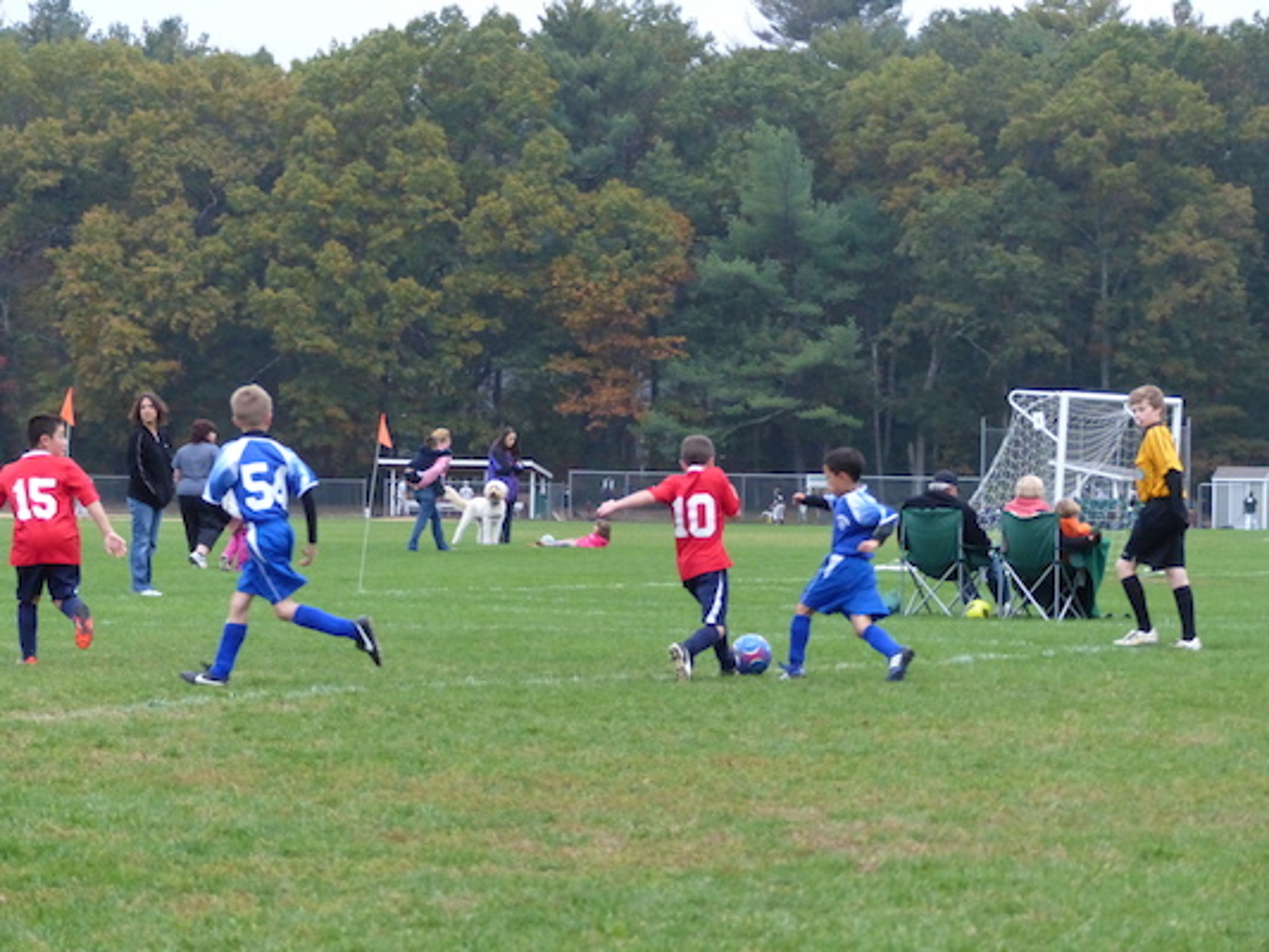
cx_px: 634
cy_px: 476
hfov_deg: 12.3
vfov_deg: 9.3
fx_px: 5867
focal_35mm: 160
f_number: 2.8
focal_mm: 28.7
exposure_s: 1/500
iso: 640
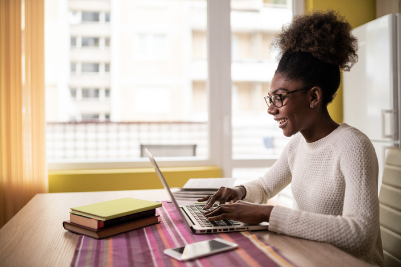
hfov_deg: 53.1
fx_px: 401
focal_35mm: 36
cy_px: 134
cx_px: 199
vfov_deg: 36.9
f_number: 1.4
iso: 500
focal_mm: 35
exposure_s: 1/800
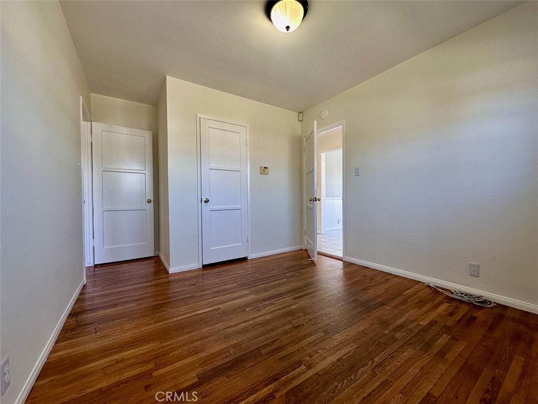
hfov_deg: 102.1
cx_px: 269
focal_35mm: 14
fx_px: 218
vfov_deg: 85.7
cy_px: 202
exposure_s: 1/120
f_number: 2.2
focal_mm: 2.22
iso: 125
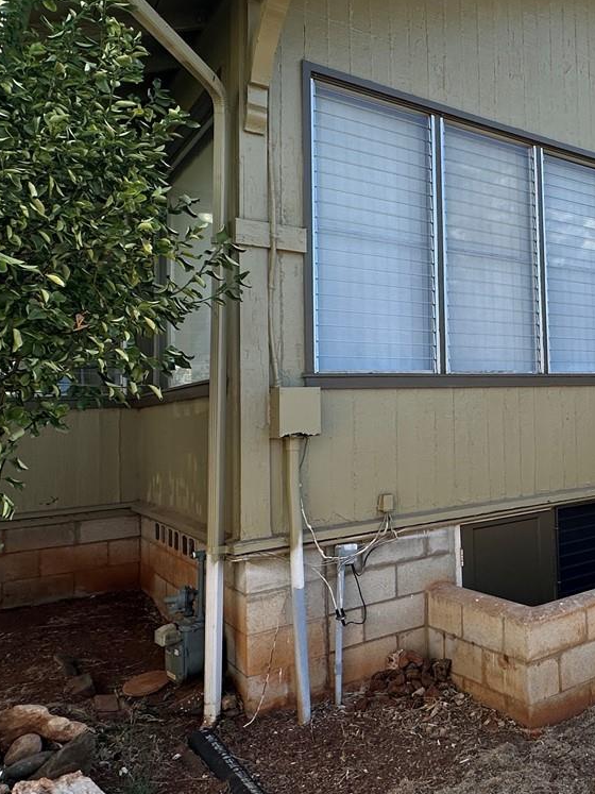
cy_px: 360
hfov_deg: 40.1
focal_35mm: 30
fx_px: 688
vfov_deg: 59.9
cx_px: 617
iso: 40
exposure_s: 1/686
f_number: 2.2
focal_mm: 2.22
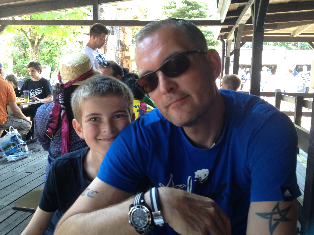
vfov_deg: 40.7
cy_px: 118
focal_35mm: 35
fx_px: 317
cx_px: 157
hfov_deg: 52.6
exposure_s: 1/24
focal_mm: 4.28
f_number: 2.4
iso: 50
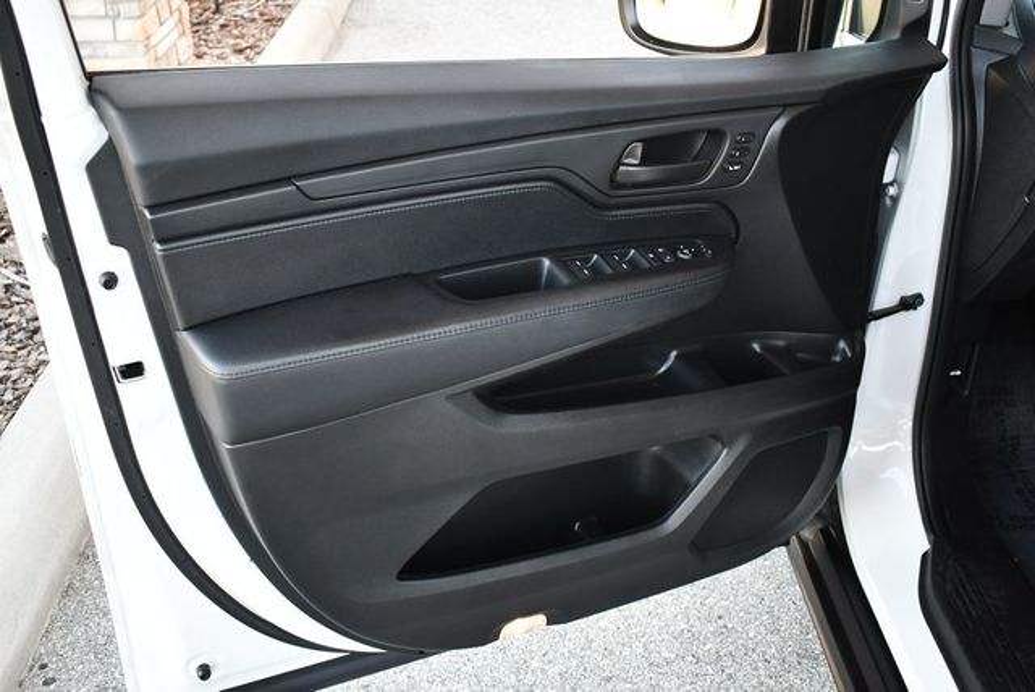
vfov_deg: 36.9
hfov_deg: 53.1
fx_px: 1036
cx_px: 518
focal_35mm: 36
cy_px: 346
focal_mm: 18
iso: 800
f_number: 3.5
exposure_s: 1/200
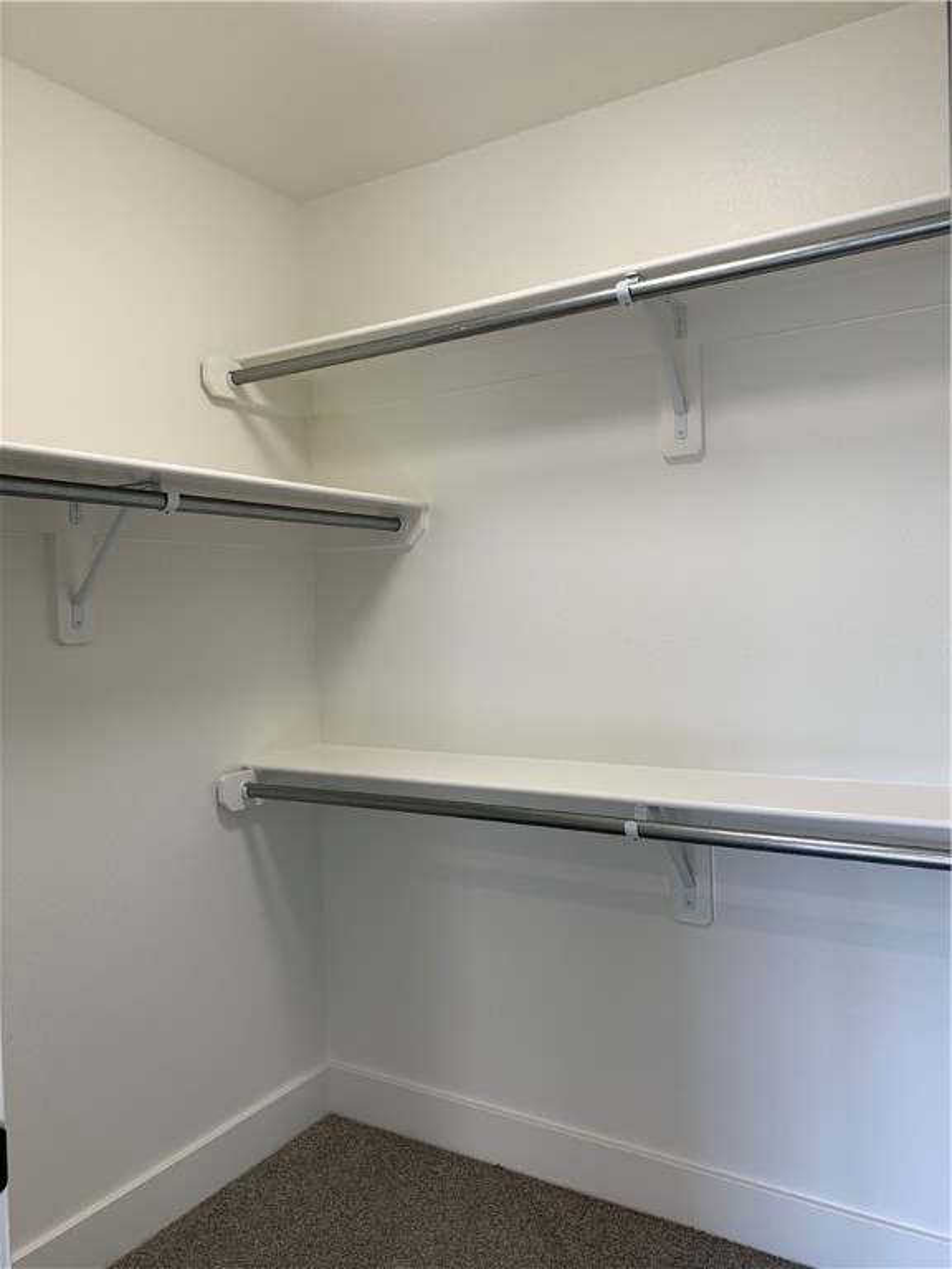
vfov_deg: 67.3
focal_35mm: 26
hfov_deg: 53.1
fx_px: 953
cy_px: 634
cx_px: 476
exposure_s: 1/120
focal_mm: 4.25
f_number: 1.8
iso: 40
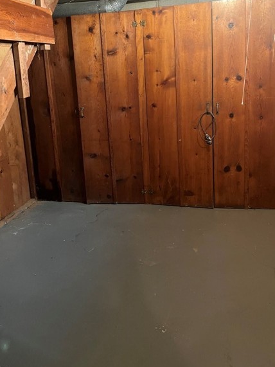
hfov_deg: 40.7
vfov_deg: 52.1
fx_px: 371
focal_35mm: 35
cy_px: 138
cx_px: 129
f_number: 1.6
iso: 640
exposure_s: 1/30
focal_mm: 5.1
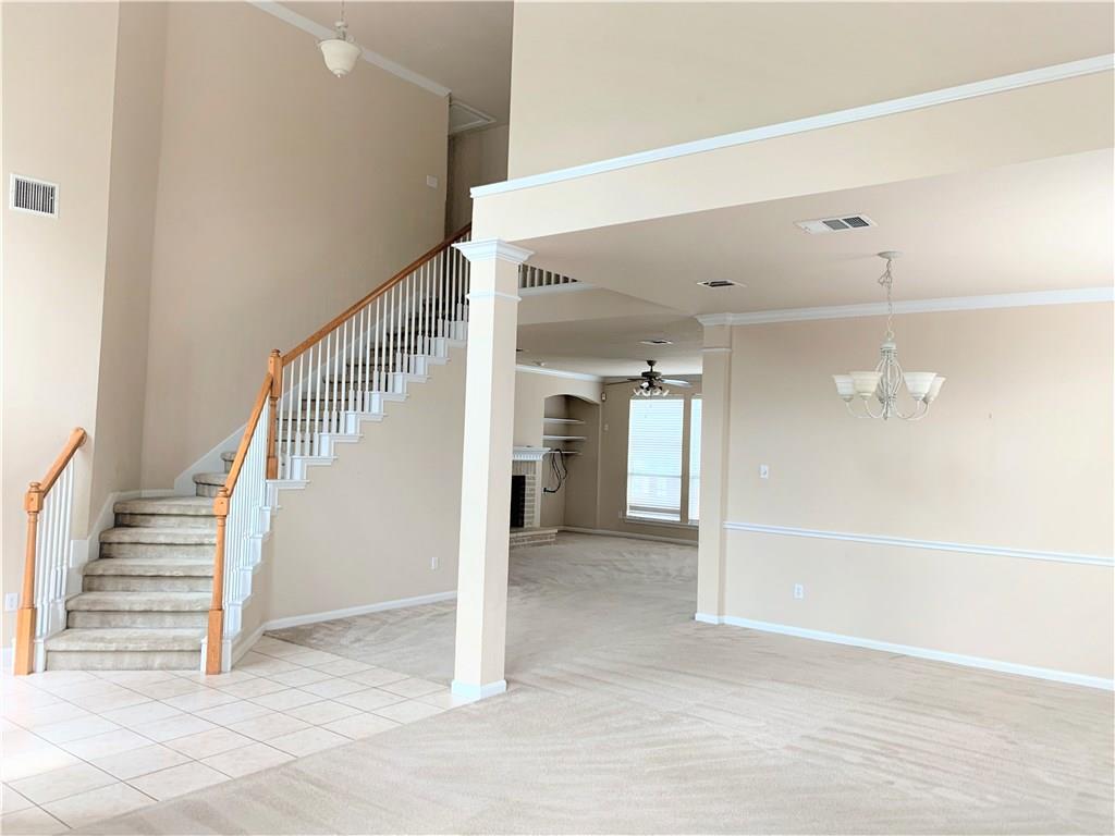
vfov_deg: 53.1
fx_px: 837
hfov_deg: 67.3
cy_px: 418
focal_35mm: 26
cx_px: 558
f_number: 1.8
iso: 100
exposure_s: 1/111
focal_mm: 4.25
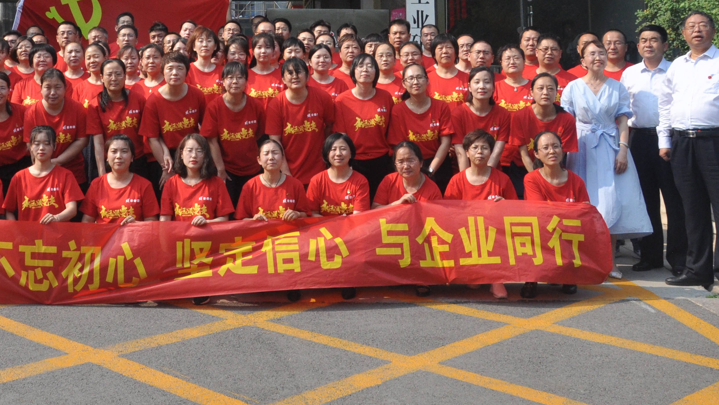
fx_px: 934
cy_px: 4
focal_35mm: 49
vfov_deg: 23.5
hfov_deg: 40.8
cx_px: 171
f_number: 11
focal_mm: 18
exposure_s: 1/500
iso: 640
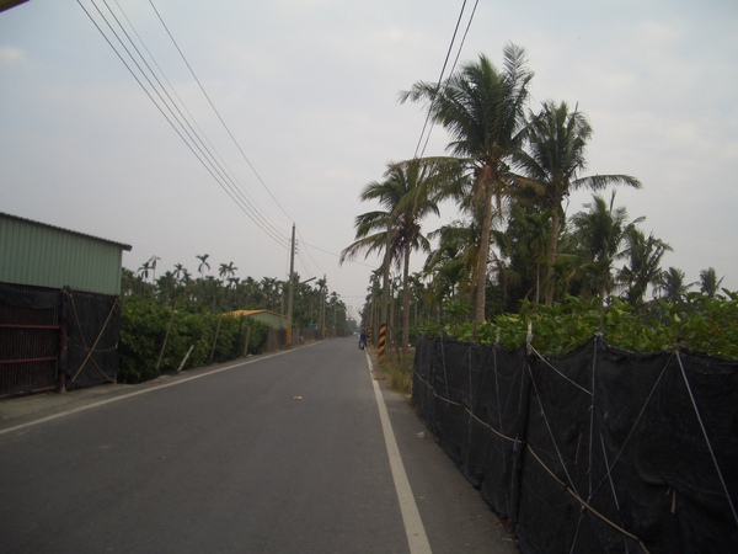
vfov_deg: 40.7
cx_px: 369
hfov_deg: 52.6
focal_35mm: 35
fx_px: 746
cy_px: 277
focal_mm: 5.8
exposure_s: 1/400
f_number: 2.6
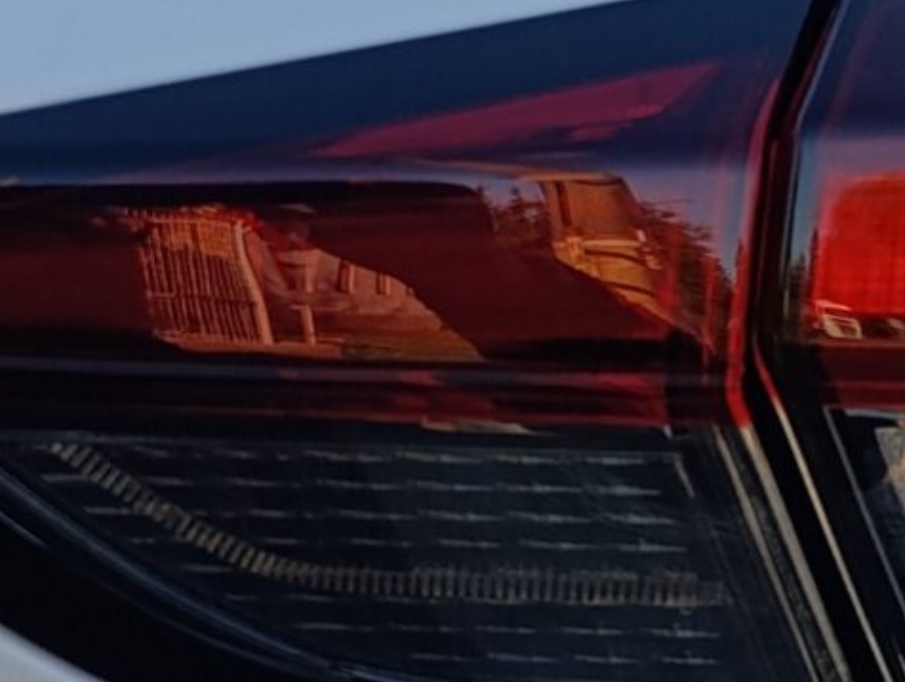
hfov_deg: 15.9
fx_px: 3248
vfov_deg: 12.0
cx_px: 432
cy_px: 354
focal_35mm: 124
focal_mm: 6.14
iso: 50
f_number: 1.6
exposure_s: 1/197
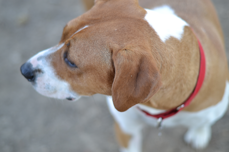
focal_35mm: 75
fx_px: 477
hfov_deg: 27.0
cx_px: 114
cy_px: 76
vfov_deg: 18.2
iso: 100
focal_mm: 50
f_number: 1.6
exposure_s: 1/125
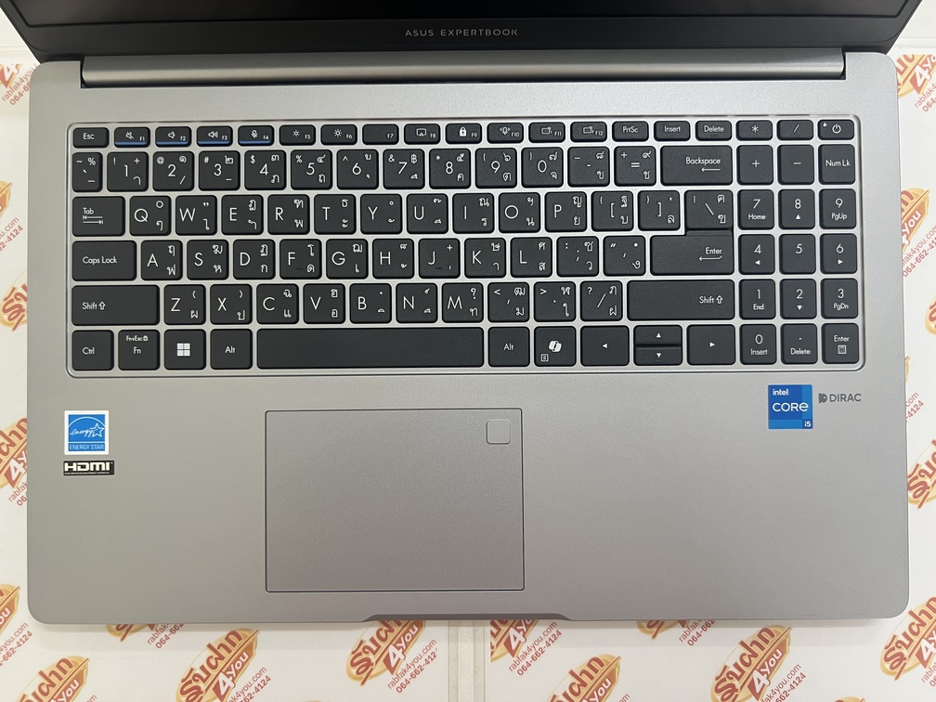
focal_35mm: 26
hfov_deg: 67.3
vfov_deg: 53.1
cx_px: 468
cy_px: 351
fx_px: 703
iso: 160
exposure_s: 1/50
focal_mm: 5.7
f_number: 1.5
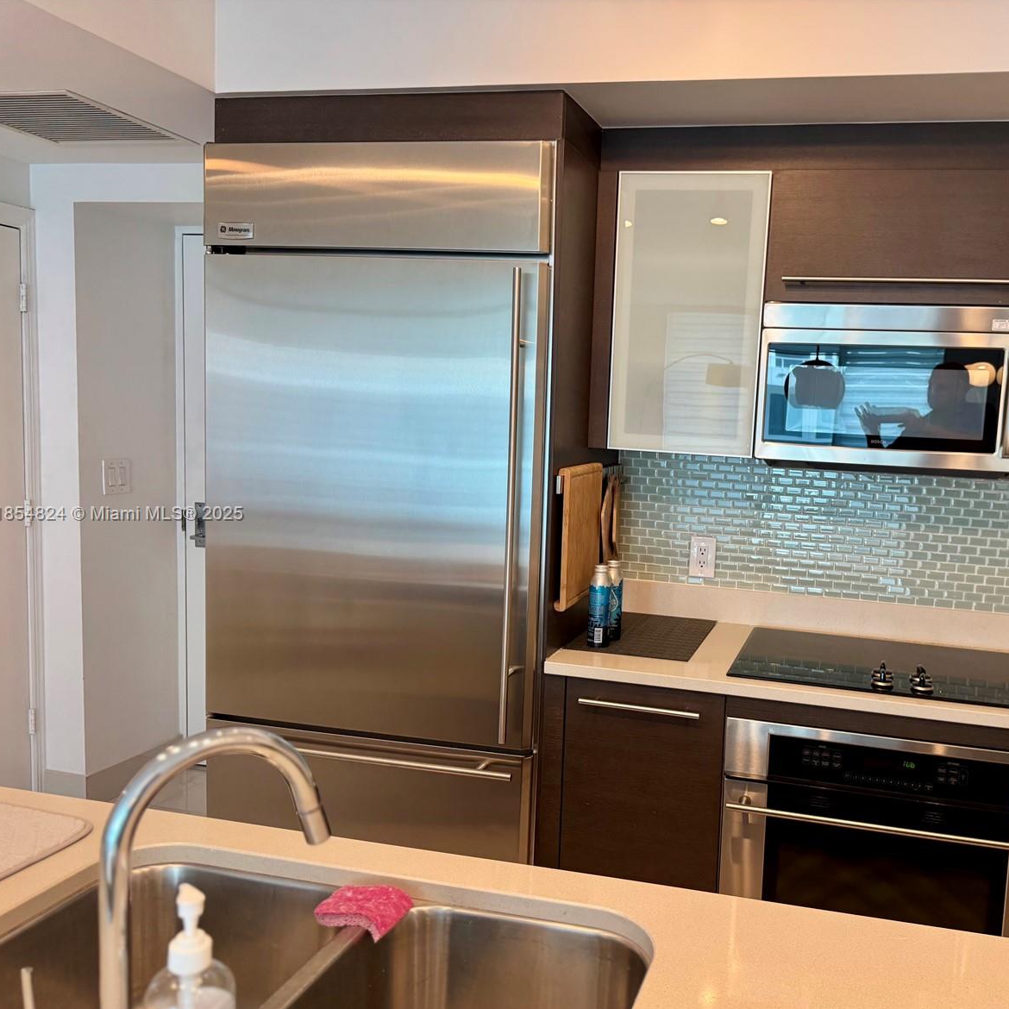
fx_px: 956
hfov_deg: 54.7
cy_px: 515
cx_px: 657
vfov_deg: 55.6
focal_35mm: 29
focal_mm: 6.76
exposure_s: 1/120
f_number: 1.78
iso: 160
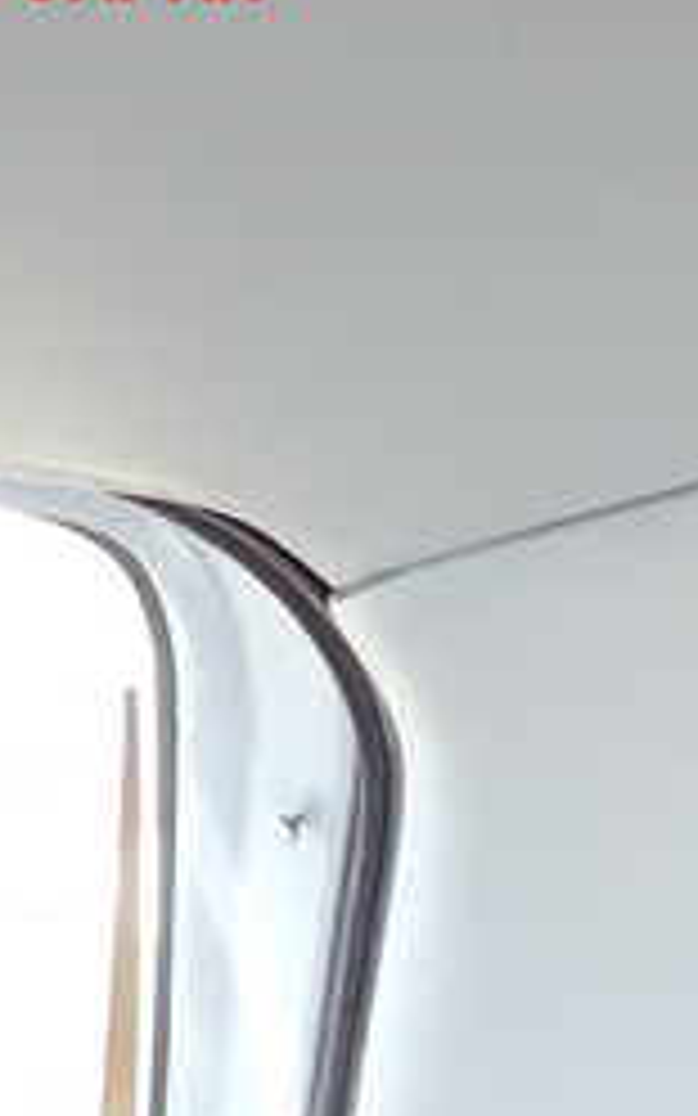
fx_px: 1948
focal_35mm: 64
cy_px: 927
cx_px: 797
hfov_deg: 19.3
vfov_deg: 31.0
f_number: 2
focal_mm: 4.5
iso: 125
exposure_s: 1/60
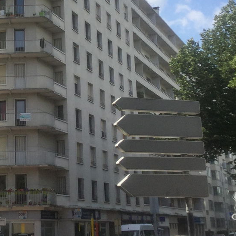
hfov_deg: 21.3
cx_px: 40
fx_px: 617
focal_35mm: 80
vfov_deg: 21.4
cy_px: 56
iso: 25
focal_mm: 3.3
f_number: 2.4
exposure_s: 1/1664
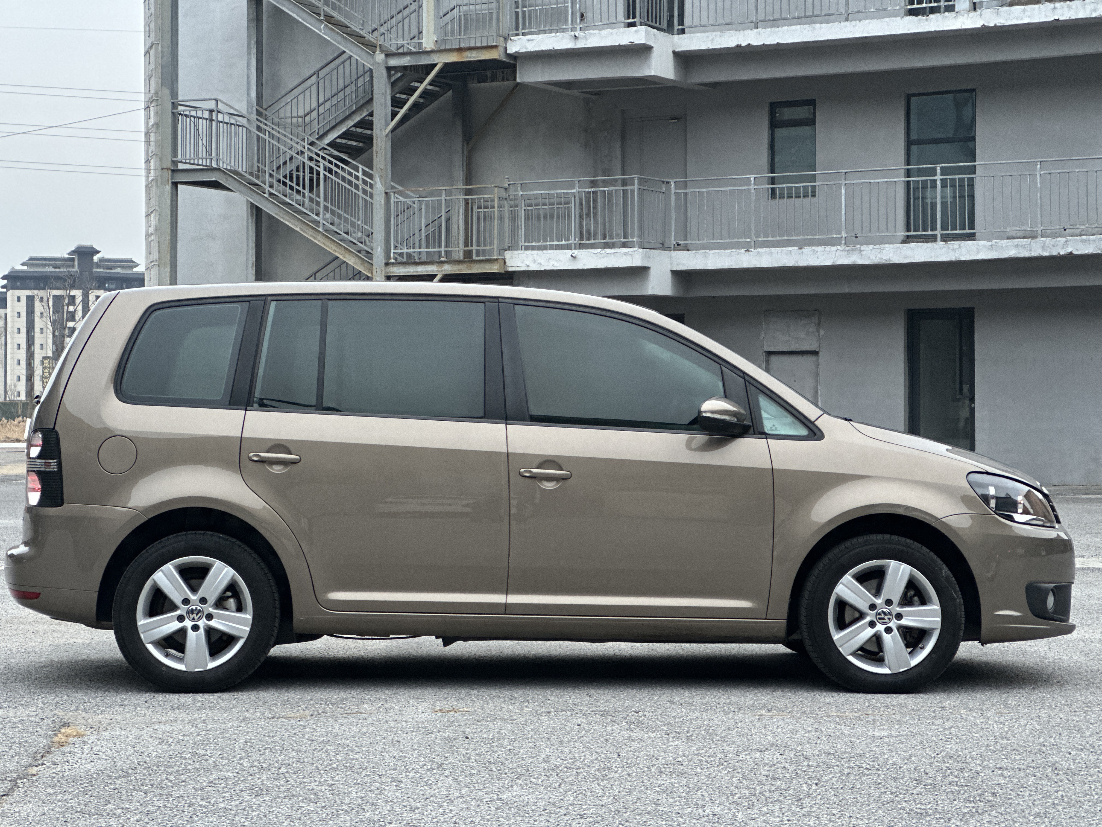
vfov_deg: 19.1
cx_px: 551
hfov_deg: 25.3
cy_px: 414
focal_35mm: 77
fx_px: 2451
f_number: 2.8
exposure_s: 1/40
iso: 320
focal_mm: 9
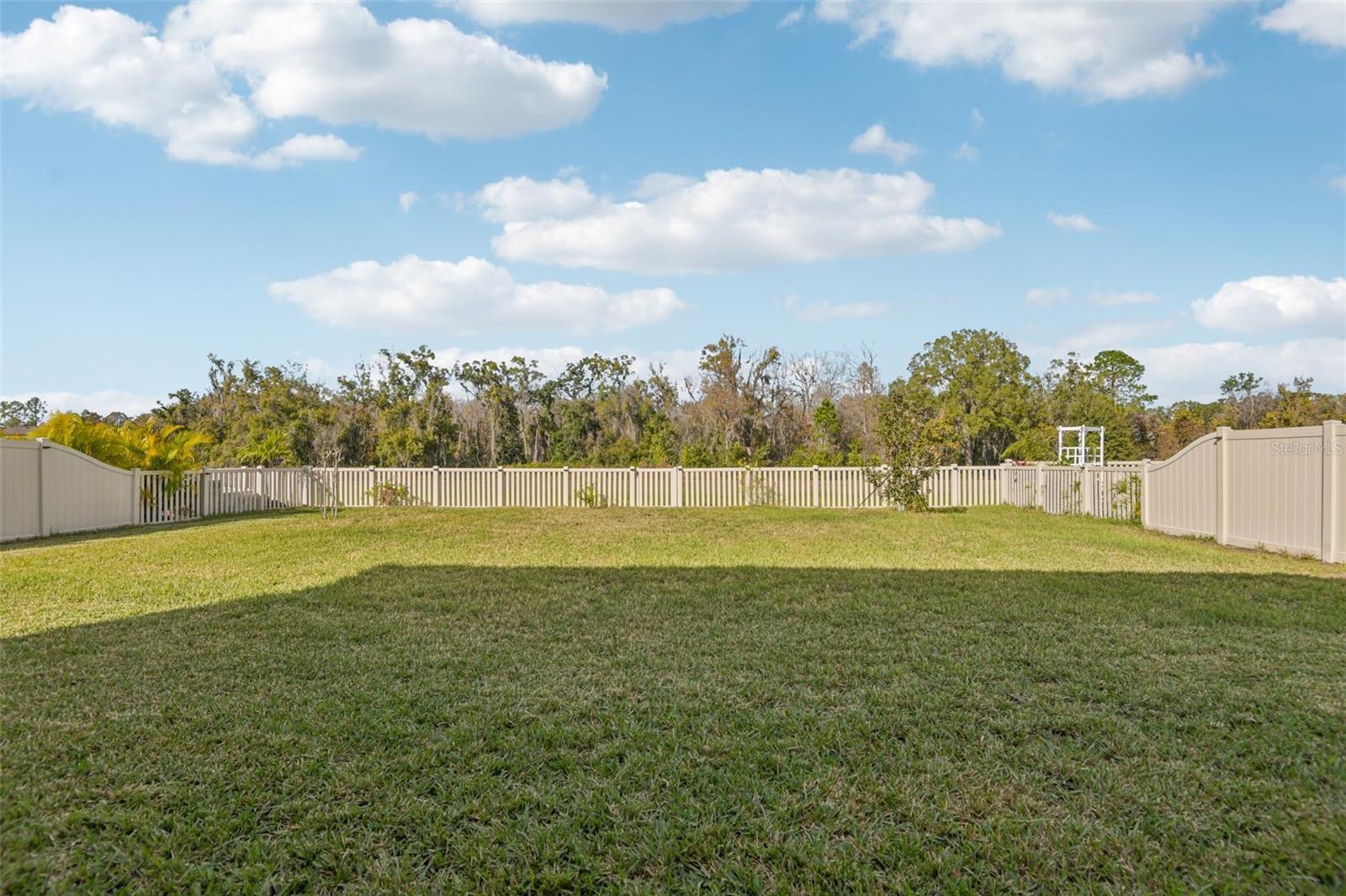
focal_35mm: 16
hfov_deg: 96.7
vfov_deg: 73.7
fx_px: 598
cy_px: 448
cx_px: 673
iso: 400
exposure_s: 1/1250
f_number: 8
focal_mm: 16
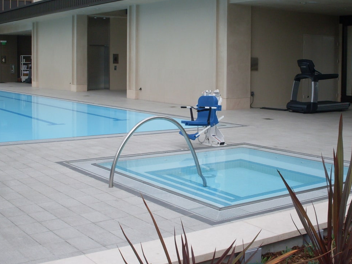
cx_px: 190
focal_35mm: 52
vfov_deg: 28.0
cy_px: 103
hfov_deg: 36.8
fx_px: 529
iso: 80
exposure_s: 1/125
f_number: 8.4
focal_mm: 6.3
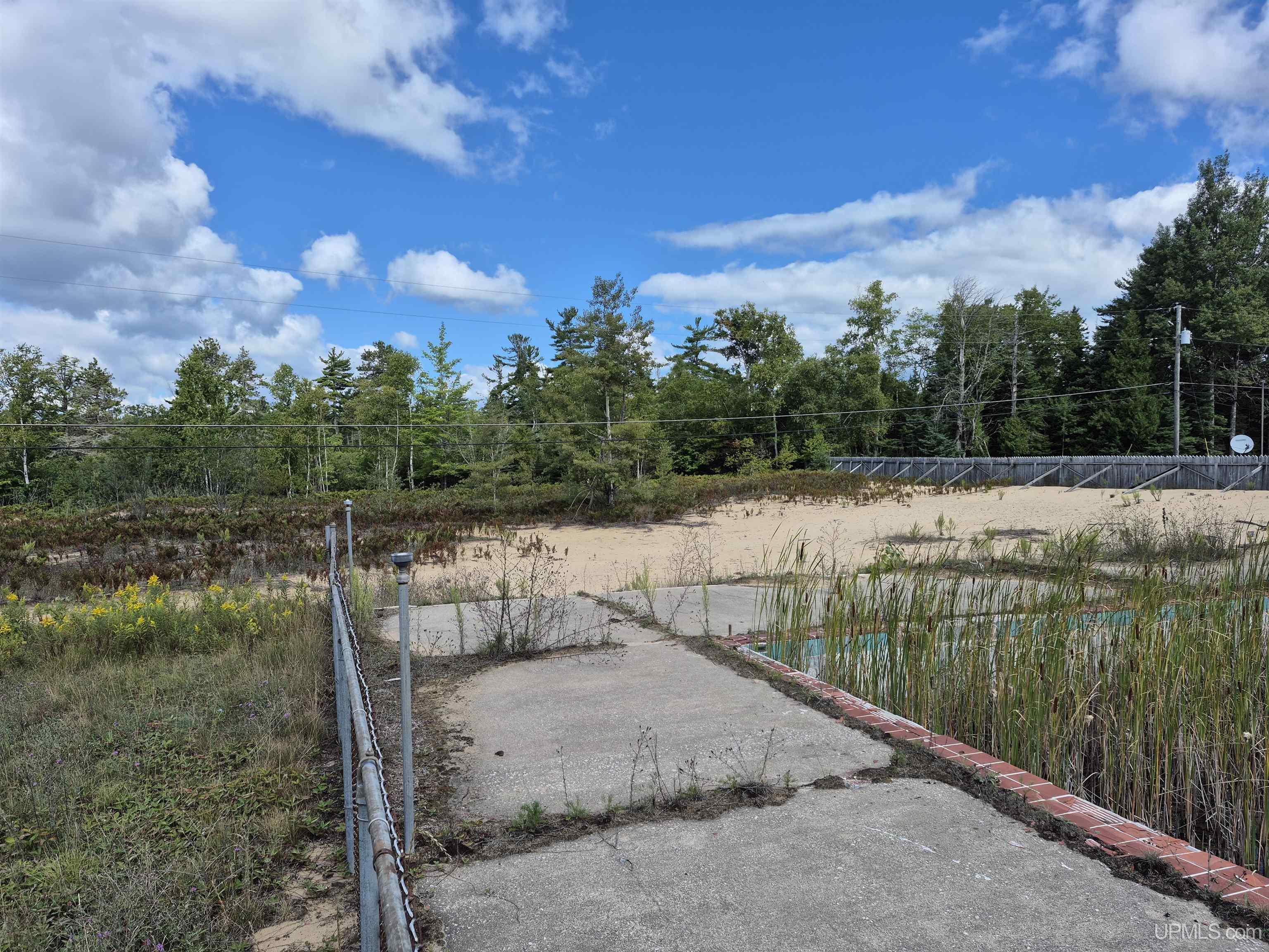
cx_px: 634
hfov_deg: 73.9
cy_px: 476
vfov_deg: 58.9
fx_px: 843
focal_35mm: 23
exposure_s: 1/1696
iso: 25
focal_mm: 5.4
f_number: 1.8
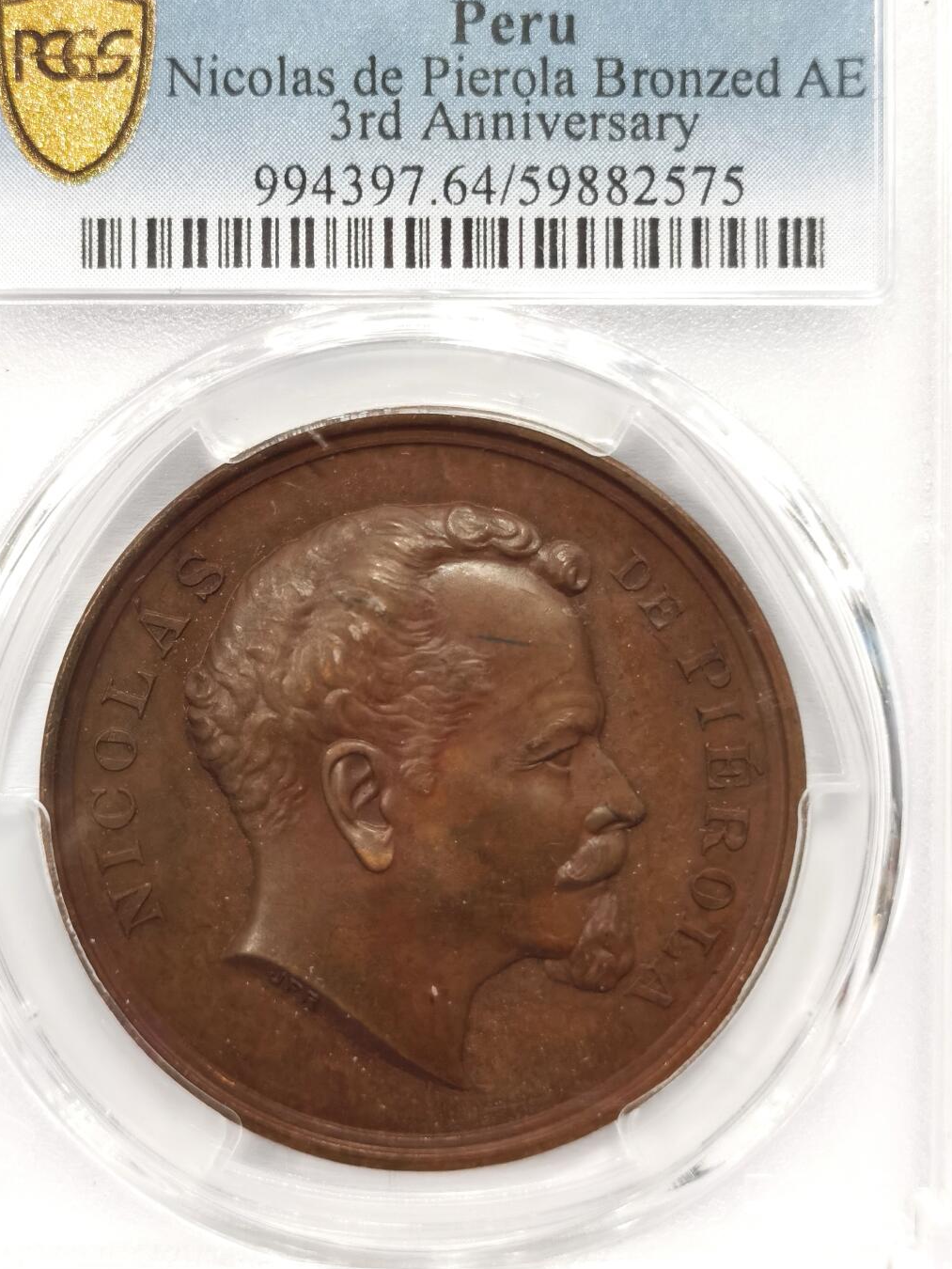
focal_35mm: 72
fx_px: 2639
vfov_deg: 27.0
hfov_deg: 20.4
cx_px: 419
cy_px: 556
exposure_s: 1/100
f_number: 16
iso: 250
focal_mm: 5.56
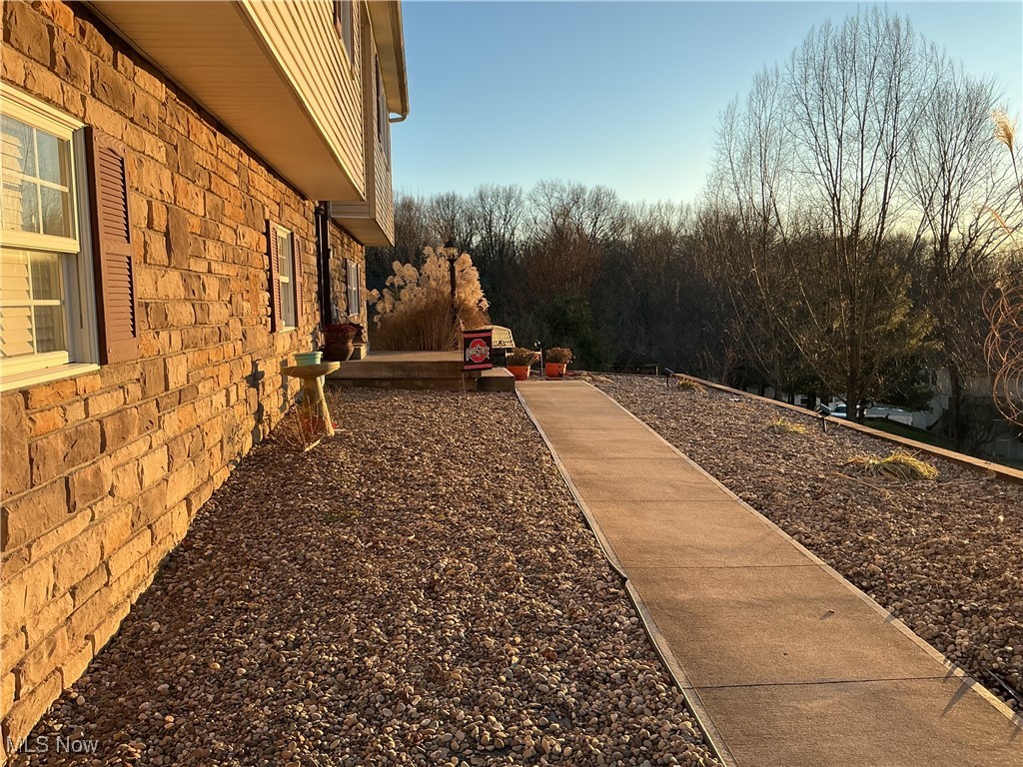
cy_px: 384
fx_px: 857
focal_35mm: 29
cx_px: 512
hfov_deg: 61.7
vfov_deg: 48.2
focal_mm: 3
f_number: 1.8
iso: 25
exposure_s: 1/534
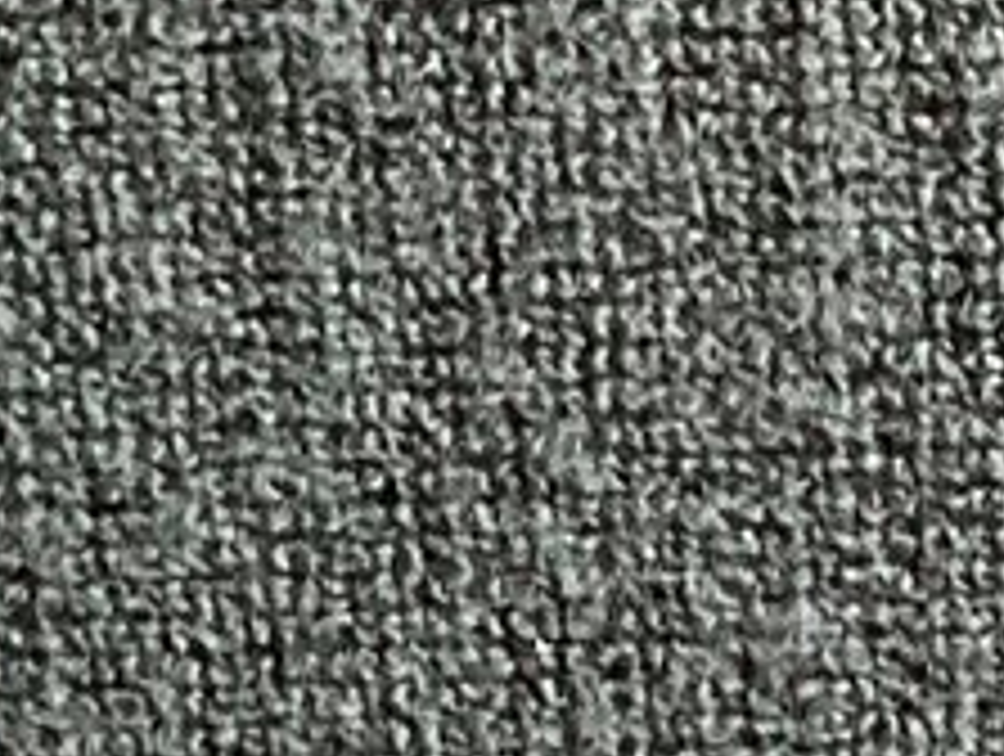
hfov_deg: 8.9
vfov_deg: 6.7
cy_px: 1915
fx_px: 6101
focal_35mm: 210
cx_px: 1979
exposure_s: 1/50
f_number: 2.4
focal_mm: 3.3
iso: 320
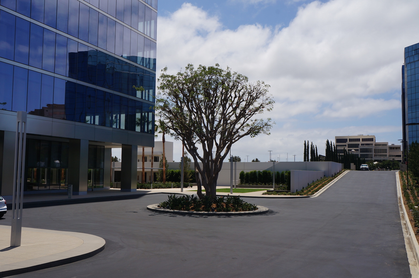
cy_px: 139
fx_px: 401
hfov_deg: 55.2
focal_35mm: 34
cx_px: 210
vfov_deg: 38.3
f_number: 13
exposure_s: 1/160
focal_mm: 23
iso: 100
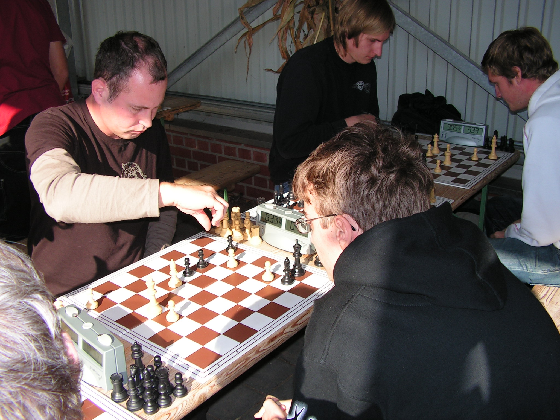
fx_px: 582
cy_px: 210
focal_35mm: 36
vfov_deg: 39.7
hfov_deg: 51.4
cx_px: 280
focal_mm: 6
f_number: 3.2
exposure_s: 1/500
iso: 64
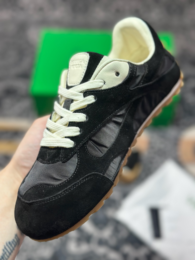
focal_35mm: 48
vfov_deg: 39.7
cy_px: 130
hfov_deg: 30.3
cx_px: 98
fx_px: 361
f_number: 1.78
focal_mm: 6.86
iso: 80
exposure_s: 1/409
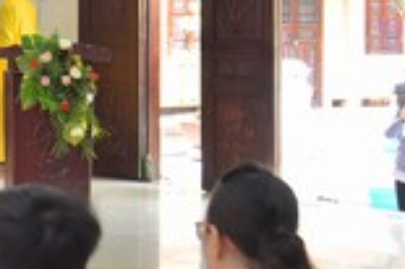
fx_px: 1652
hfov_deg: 12.5
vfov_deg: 9.2
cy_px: -25
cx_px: -374
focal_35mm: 147
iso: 800
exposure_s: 1/125
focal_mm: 35
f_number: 3.5
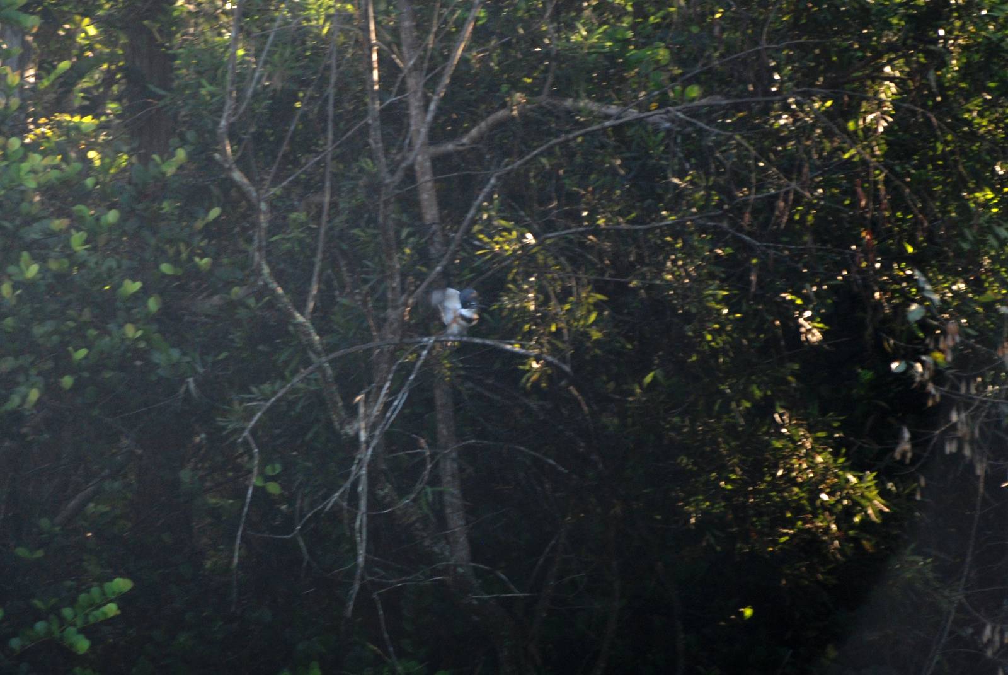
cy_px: 338
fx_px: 9251
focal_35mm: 330
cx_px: 504
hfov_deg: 6.2
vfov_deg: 4.2
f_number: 5.3
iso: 400
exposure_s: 1/60
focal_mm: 220
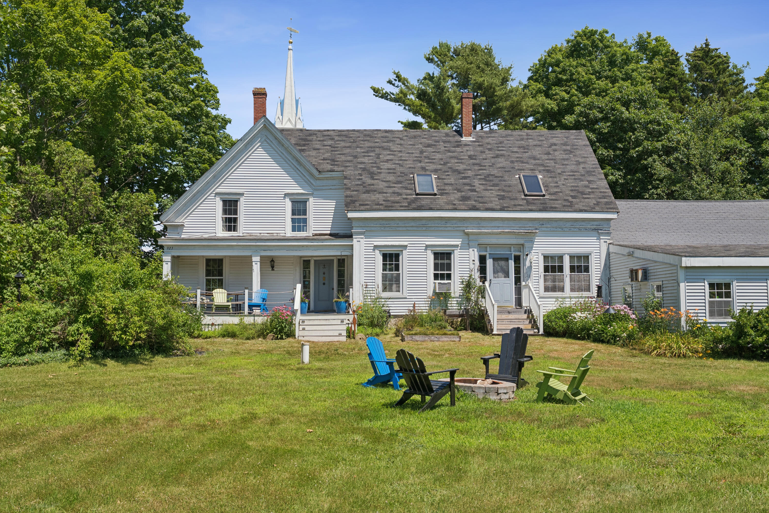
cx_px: 384
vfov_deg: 37.9
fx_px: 748
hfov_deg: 54.4
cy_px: 256
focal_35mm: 35
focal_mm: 35
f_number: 7.1
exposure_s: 1/800
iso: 320
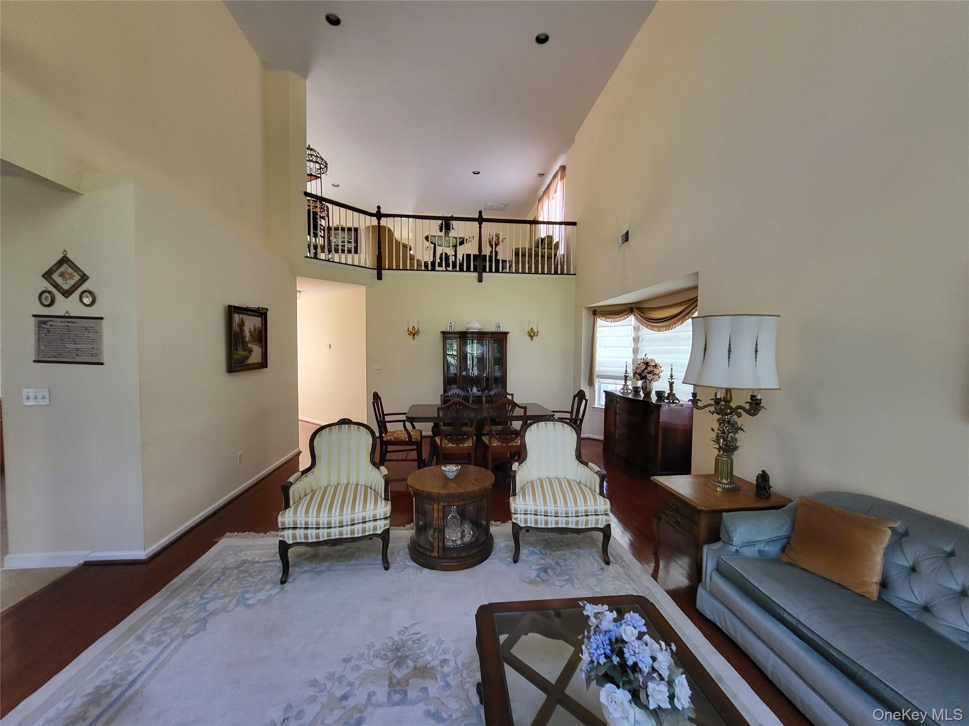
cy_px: 363
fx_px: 364
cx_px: 484
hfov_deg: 106.2
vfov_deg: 89.9
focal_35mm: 13
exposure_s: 1/60
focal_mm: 1.74
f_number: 2.2
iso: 200
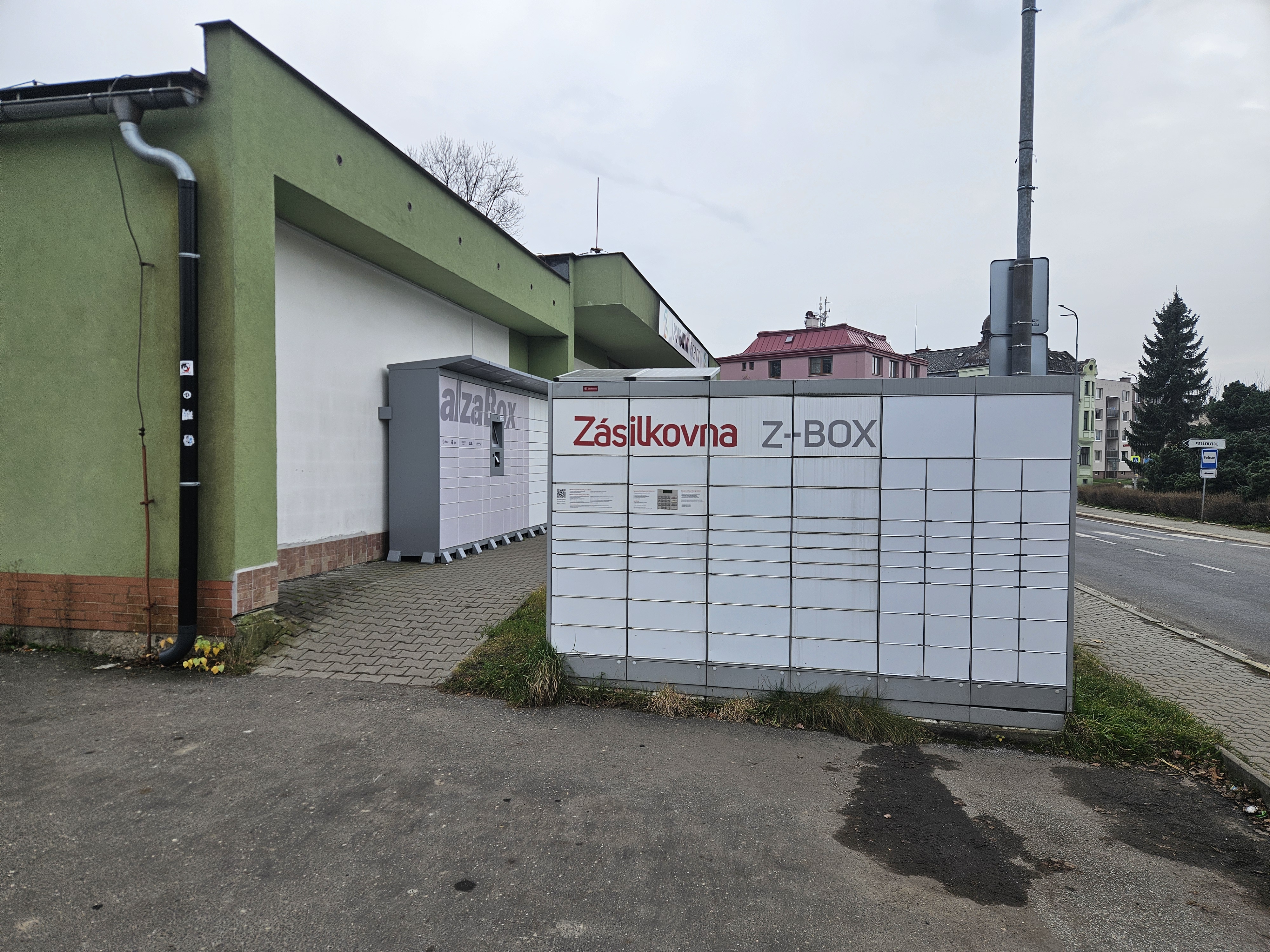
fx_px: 844
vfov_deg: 58.9
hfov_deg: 73.9
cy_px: 476
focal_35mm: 23
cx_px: 635
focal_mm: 5.4
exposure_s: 1/205
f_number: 1.8
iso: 25
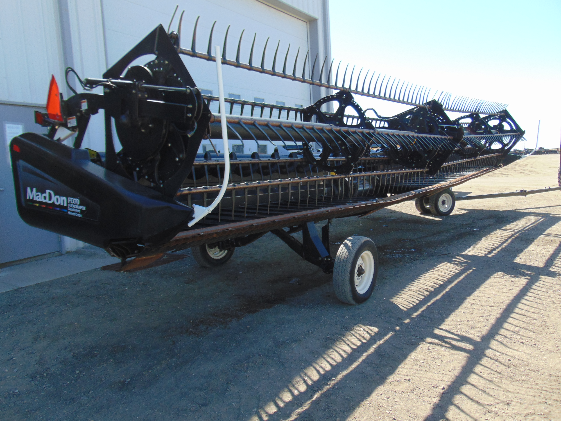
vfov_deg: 53.1
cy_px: 203
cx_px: 275
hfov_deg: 67.3
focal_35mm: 26
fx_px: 421
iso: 80
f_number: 3
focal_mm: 4.5
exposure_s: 1/500
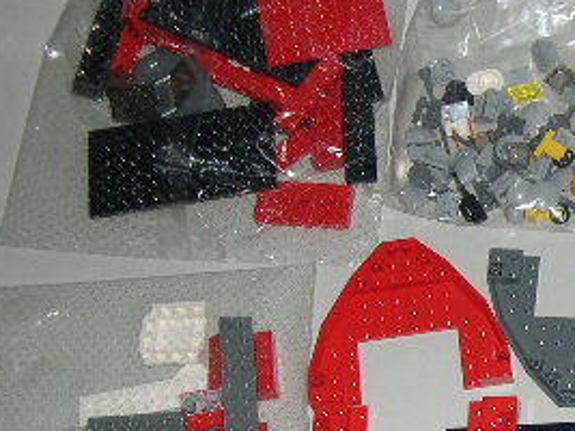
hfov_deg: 20.5
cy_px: 282
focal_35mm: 91
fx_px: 1511
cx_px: 642
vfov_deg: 16.2
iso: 100
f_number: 2.8
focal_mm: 8
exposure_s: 1/60
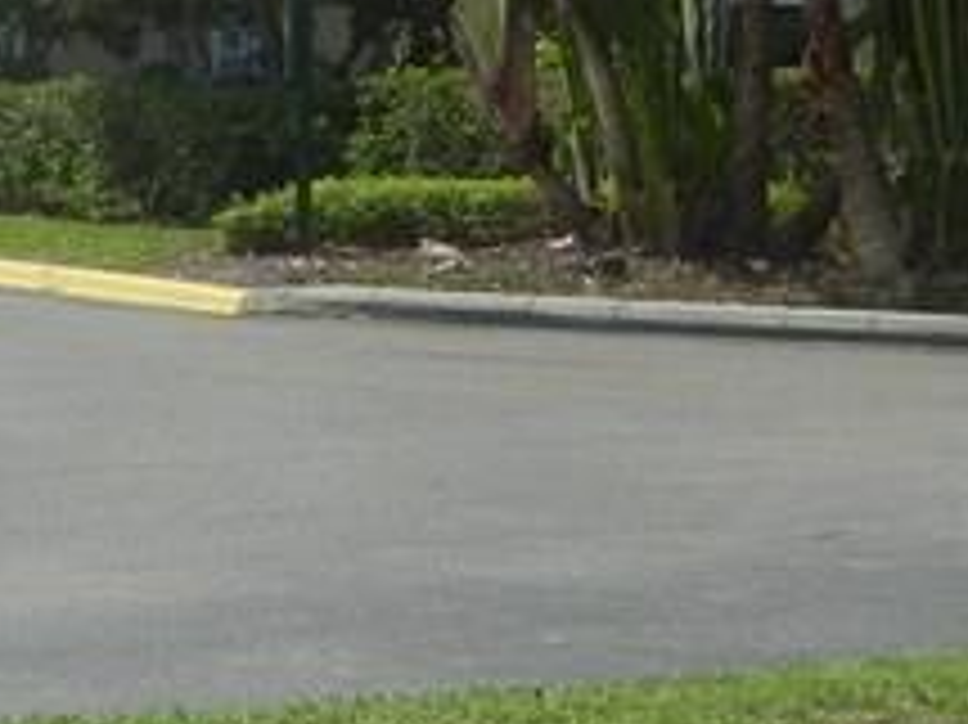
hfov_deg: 13.7
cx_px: 212
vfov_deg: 10.3
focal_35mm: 143
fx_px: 3997
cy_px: 211
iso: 160
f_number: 7
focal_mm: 5.4
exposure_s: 1/390
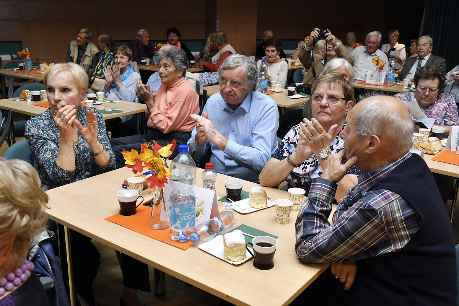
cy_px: 153
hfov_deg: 53.1
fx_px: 459
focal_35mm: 36
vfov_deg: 36.9
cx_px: 230
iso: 1600
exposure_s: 1/160
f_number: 6.3
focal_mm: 24
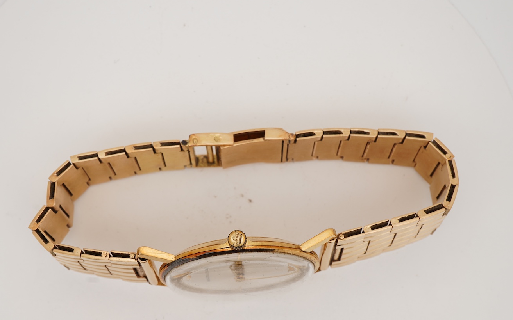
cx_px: 220
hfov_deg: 36.8
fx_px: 769
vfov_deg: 23.5
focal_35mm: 55
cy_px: 200
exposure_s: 1/160
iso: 160
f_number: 22
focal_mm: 30
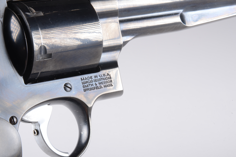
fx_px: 1030
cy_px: 78
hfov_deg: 13.1
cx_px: 118
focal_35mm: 158
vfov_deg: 8.7
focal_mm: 105
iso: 160
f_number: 29
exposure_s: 1/200
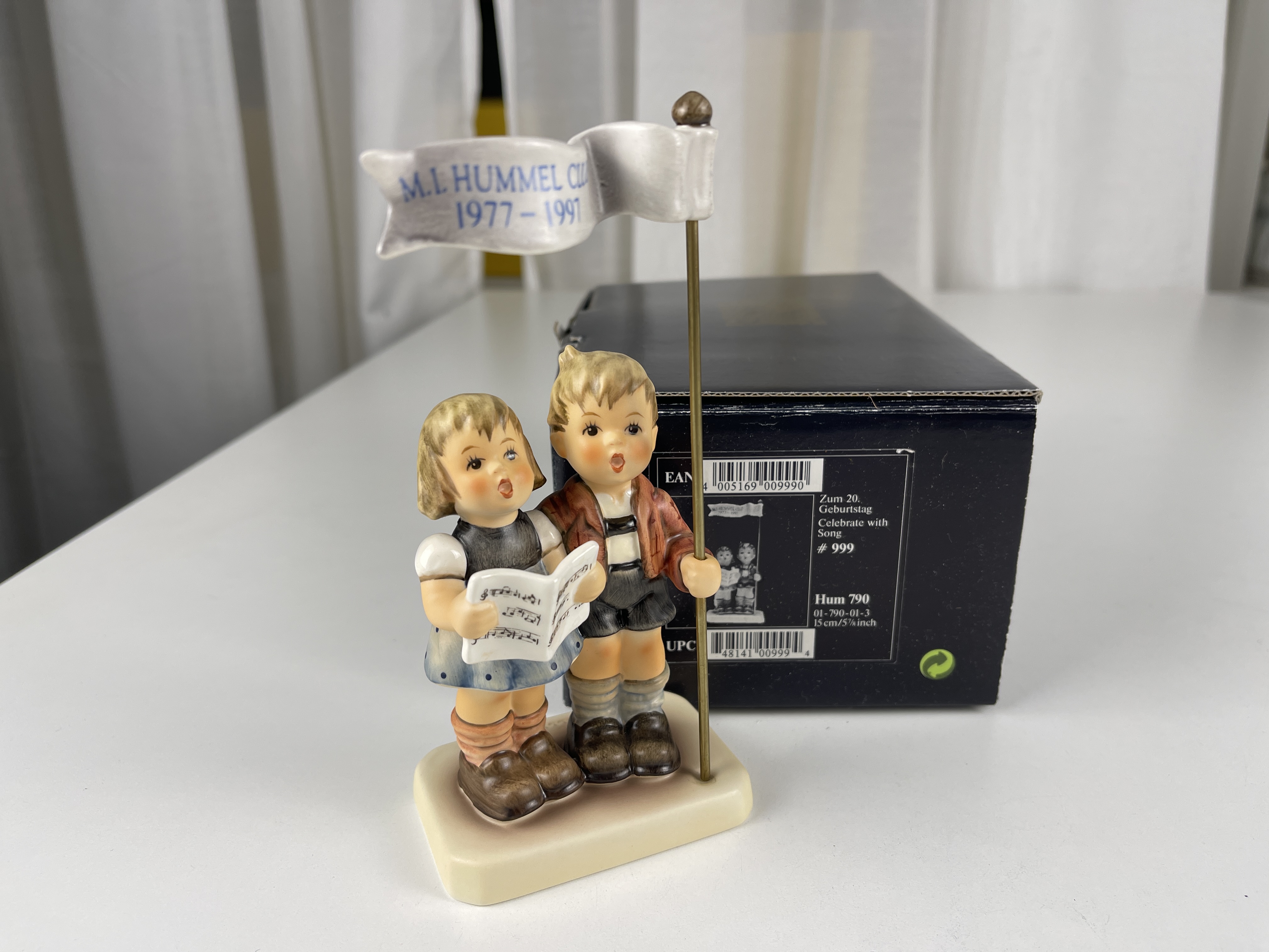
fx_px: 916
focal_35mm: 25
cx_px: 634
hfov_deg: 69.4
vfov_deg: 54.9
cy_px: 476
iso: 32
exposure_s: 1/135
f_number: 1.6
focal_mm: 5.1
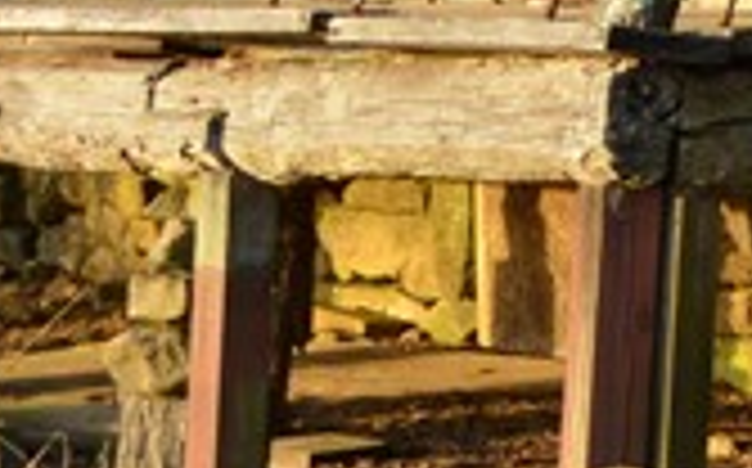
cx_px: 1376
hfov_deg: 7.8
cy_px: -493
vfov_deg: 5.0
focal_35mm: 259
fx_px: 5303
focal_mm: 26
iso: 400
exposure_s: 1/125
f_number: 5.6
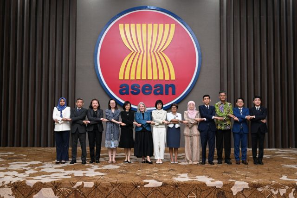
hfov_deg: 51.9
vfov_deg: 36.0
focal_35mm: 37
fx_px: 305
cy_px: 99
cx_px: 148
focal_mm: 37
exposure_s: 1/125
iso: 3200
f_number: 5.6
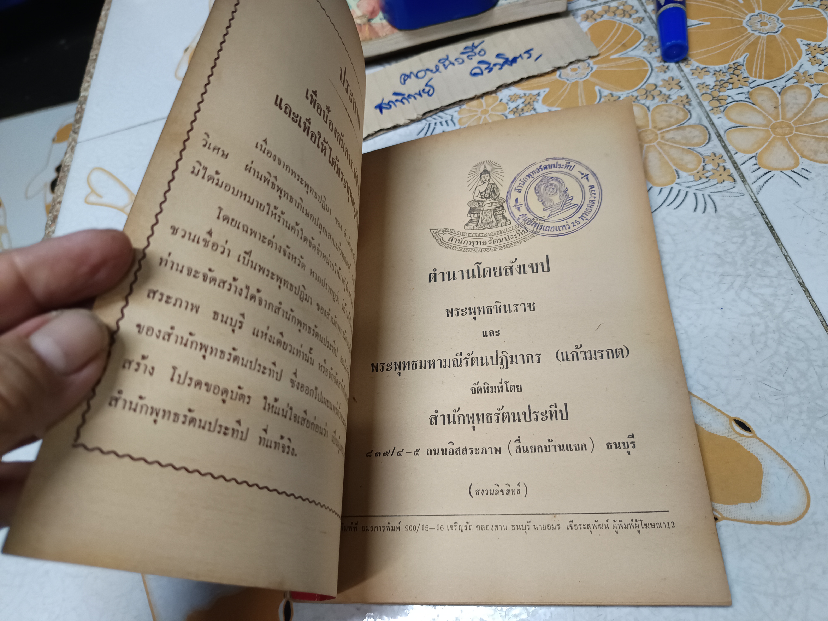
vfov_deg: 56.8
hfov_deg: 71.6
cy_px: 310
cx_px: 414
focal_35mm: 24
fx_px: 574
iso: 1246
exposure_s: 1/33.3
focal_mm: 5.31
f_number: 1.7
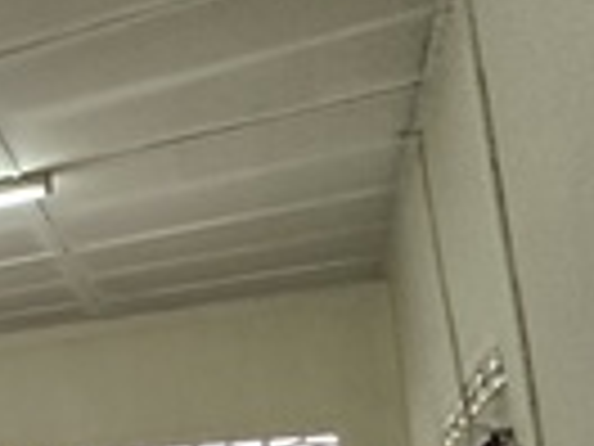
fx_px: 1167
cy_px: 514
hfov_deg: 16.1
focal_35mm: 68
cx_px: -765
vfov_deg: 20.4
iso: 250
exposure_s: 1/100
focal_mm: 2.22
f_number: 2.2
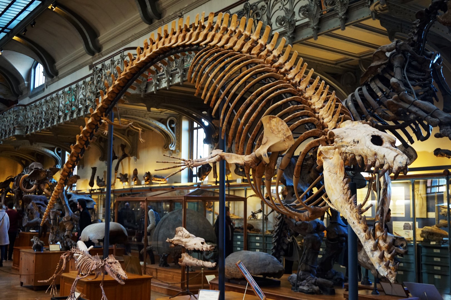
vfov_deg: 30.8
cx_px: 226
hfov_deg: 45.0
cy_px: 150
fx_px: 545
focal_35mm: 44
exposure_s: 1/60
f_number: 4.5
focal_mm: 29
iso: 1600
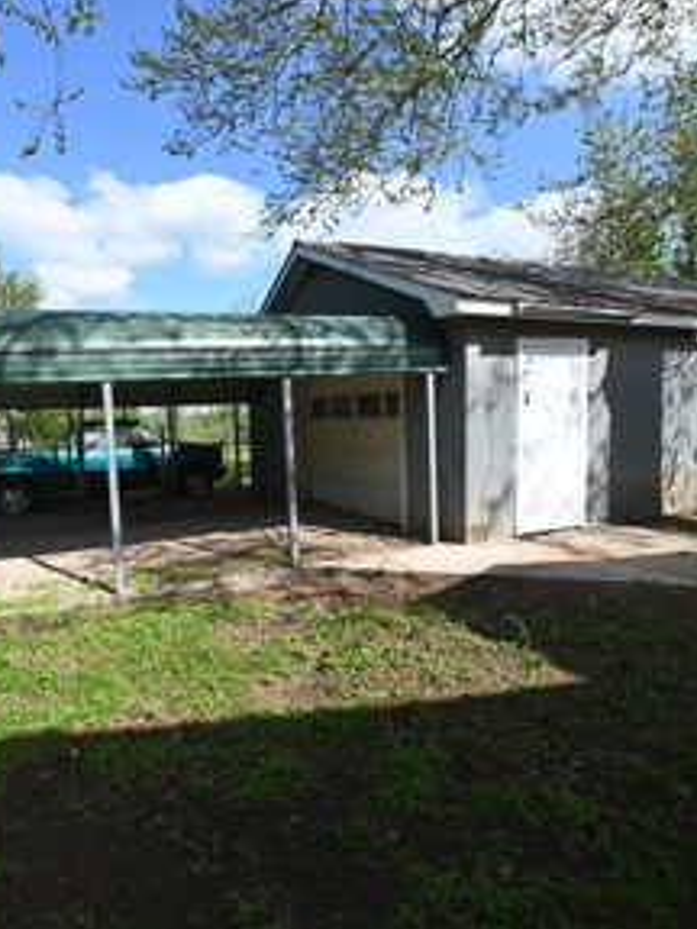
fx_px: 564
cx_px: 268
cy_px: 456
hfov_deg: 62.7
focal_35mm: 21
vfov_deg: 79.0
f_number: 6.3
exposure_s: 1/320
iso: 100
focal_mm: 14
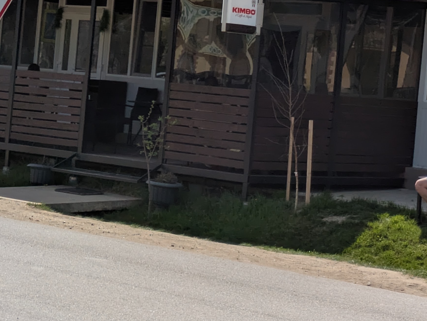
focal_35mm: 135
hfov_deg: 14.6
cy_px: 67
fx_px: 1666
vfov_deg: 11.0
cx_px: 309
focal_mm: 5.43
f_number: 1.89
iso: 47
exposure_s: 1/3937
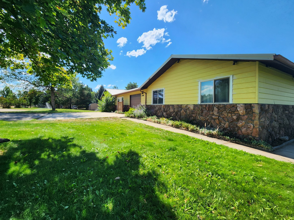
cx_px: 143
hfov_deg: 102.0
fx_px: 119
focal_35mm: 14
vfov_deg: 85.6
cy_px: 107
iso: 50
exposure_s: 1/1480
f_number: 2.2
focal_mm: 2.2
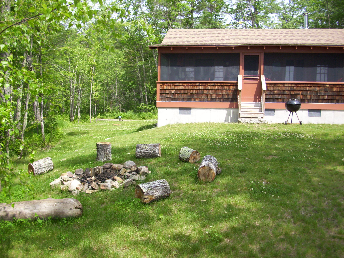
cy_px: 129
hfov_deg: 54.0
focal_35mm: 34
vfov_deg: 41.8
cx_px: 172
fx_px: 338
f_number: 2.9
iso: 80
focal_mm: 5.7
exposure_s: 1/320
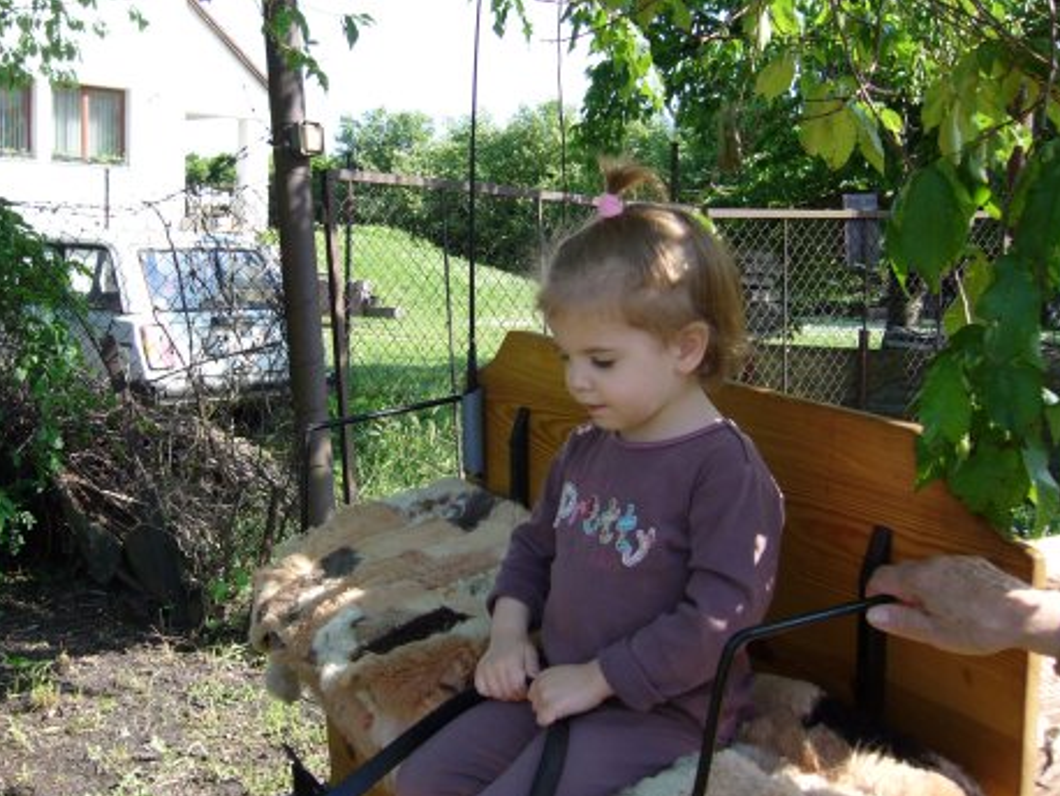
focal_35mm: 44
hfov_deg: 42.8
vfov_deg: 32.9
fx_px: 1348
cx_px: 458
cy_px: 349
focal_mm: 5.8
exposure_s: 1/200
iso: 64
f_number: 2.8
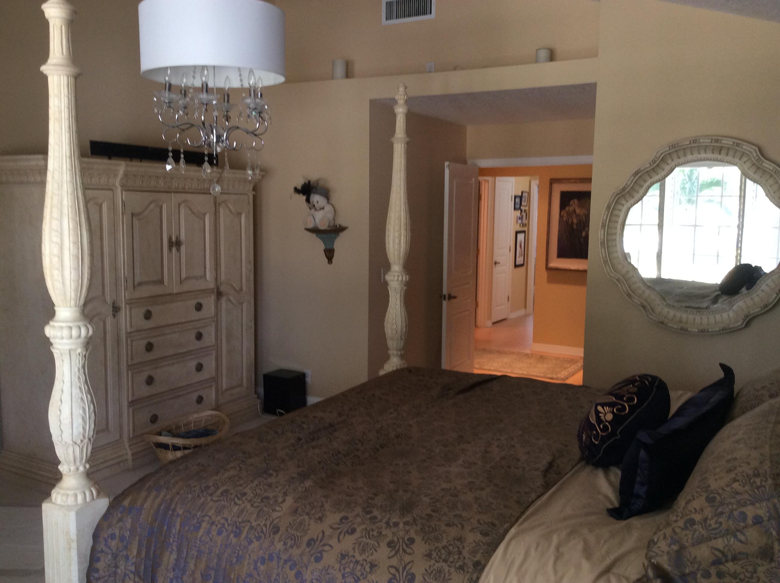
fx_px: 720
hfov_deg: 56.9
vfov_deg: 44.1
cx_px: 390
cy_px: 292
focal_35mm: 32
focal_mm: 3.3
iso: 64
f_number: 2.4
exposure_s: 1/24
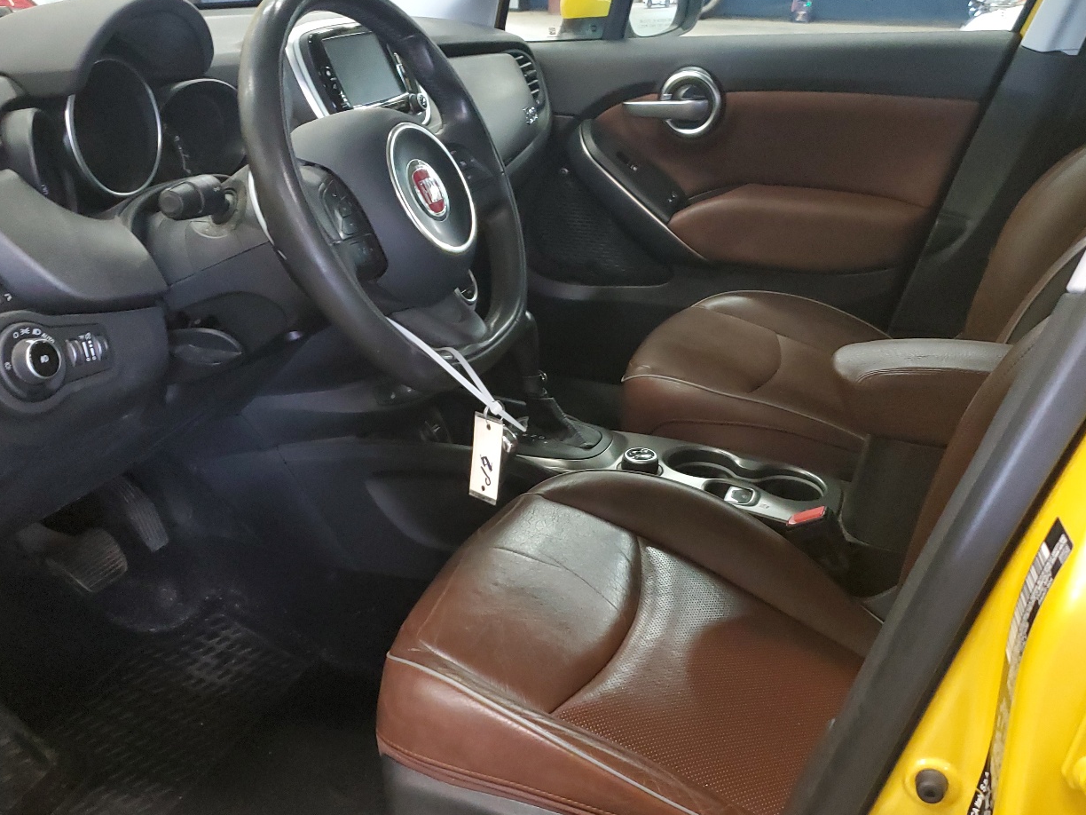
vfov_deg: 41.6
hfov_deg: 53.9
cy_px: 482
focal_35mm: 34
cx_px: 567
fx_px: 1067
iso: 347
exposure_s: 1/30
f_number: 1.5
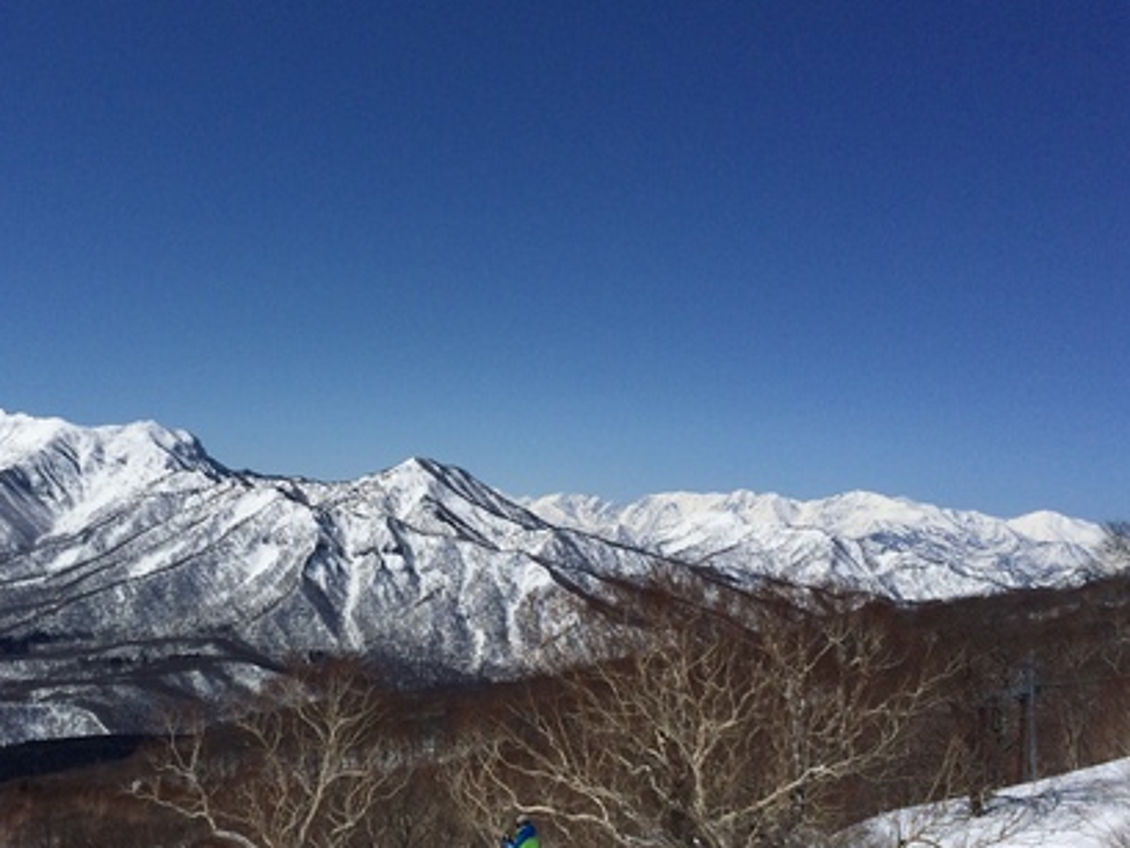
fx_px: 1437
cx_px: 439
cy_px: 558
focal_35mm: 44
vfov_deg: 32.6
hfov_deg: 42.7
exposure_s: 1/10309
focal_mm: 4.12
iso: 40
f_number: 2.2
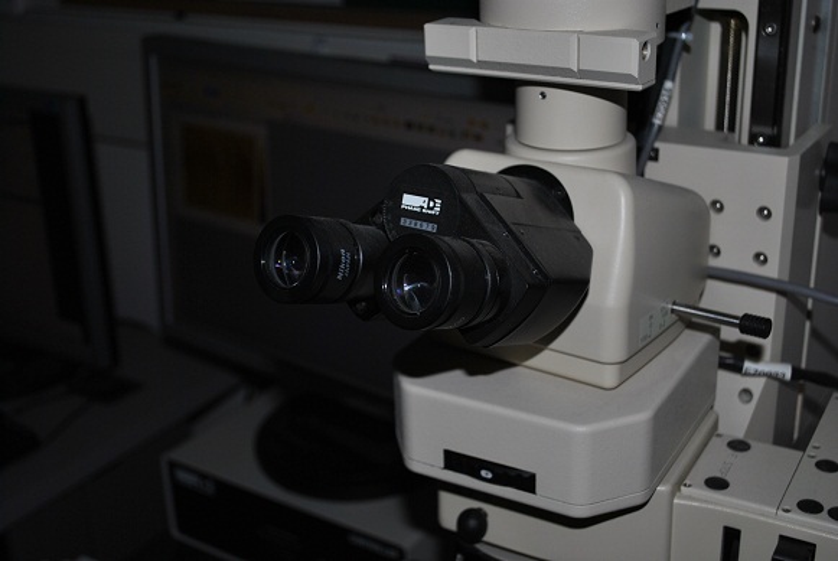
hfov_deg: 41.1
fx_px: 1119
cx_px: 419
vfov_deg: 28.2
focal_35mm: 48
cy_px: 280
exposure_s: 1/125
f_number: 4.8
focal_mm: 32
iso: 100
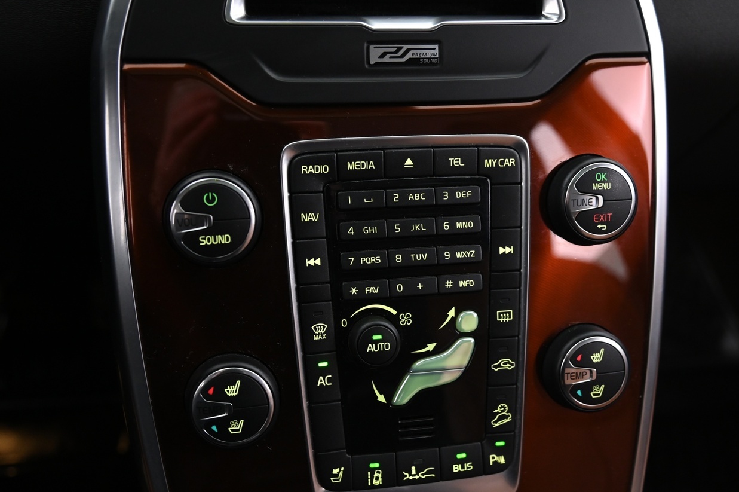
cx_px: 380
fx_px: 862
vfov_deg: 31.8
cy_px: 279
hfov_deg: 46.4
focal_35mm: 42
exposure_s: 1/15
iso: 2000
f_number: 4
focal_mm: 32
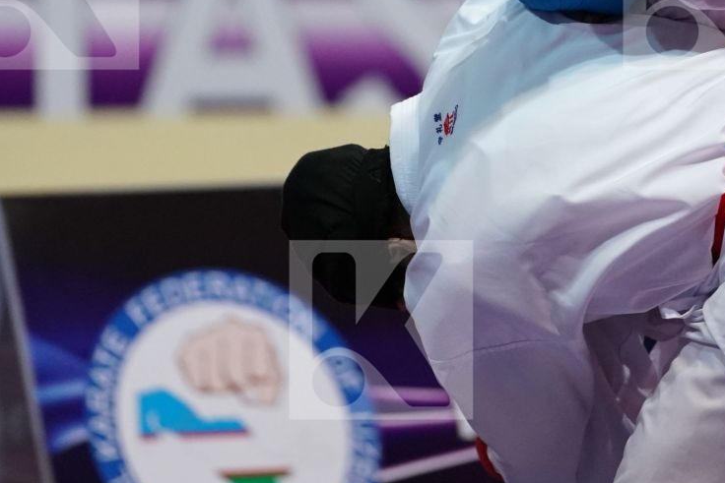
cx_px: 381
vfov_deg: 2.8
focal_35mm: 484
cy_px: -20
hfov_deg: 4.3
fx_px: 9748
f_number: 2.8
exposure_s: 1/1000
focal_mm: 198
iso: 4000
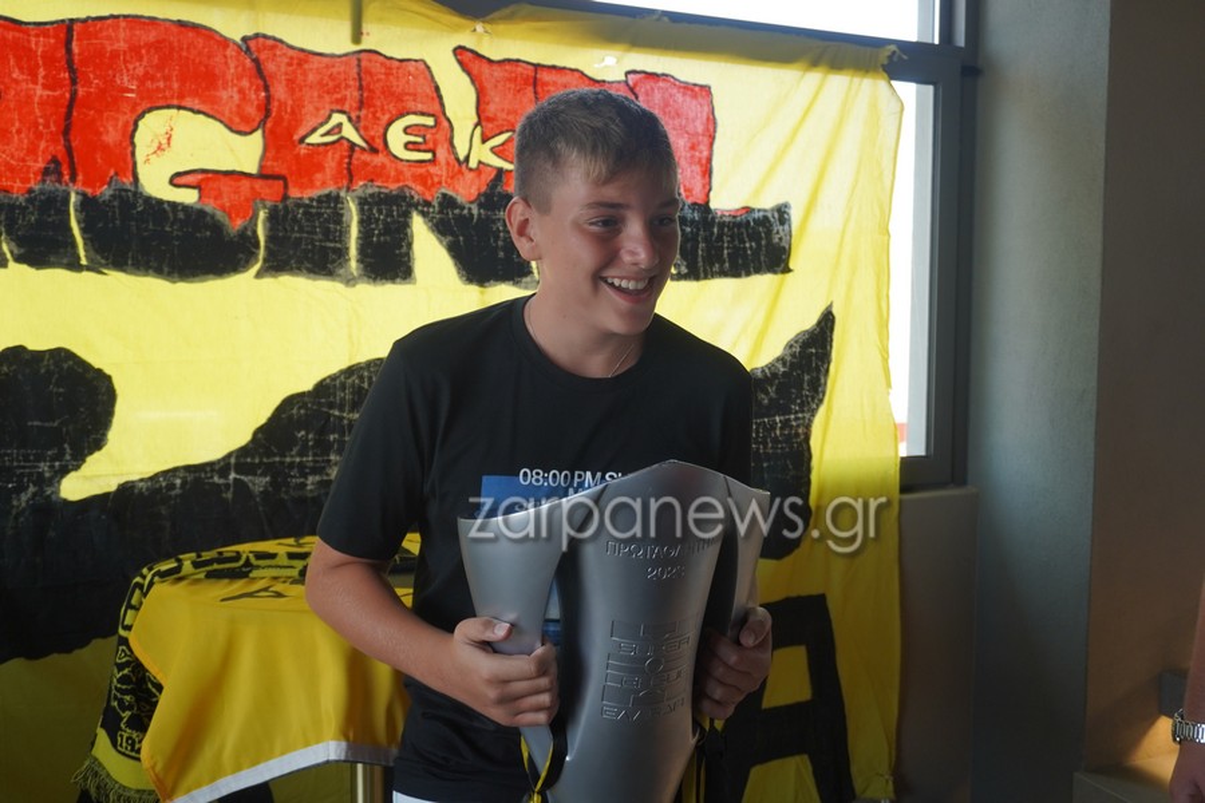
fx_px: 1155
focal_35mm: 34
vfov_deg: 38.4
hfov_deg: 55.1
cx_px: 602
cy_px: 402
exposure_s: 1/160
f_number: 4
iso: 400
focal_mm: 23
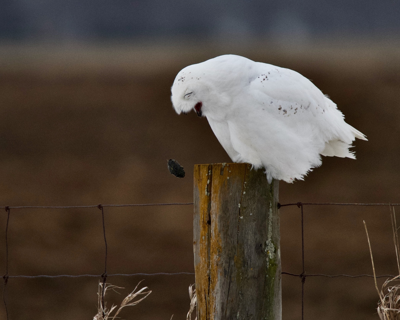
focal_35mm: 1016
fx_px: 12027
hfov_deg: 1.9
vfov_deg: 1.5
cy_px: 160
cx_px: 185
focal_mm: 600
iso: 1250
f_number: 7.1
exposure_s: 1/1250
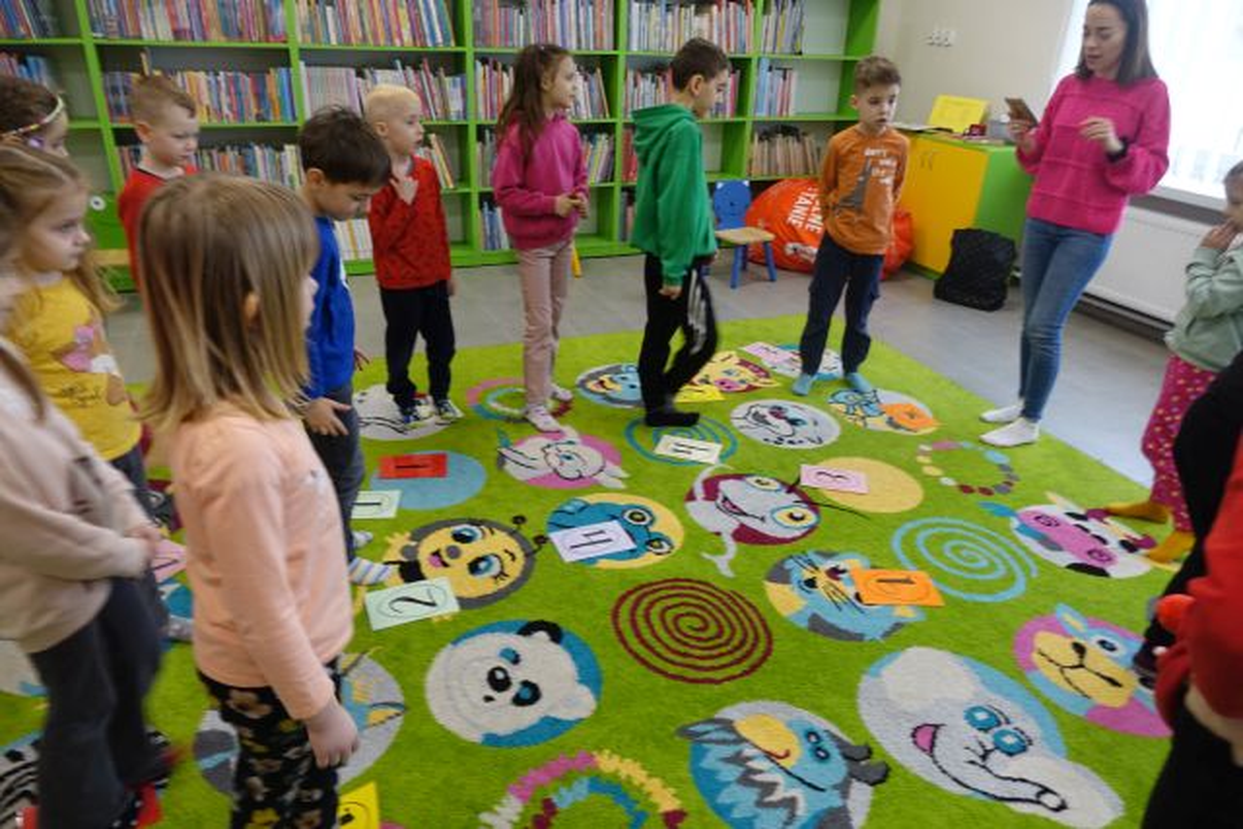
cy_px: 414
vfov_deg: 53.2
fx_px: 829
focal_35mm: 24
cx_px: 622
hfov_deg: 73.7
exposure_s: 1/30
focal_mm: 8.8
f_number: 2.8
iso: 125
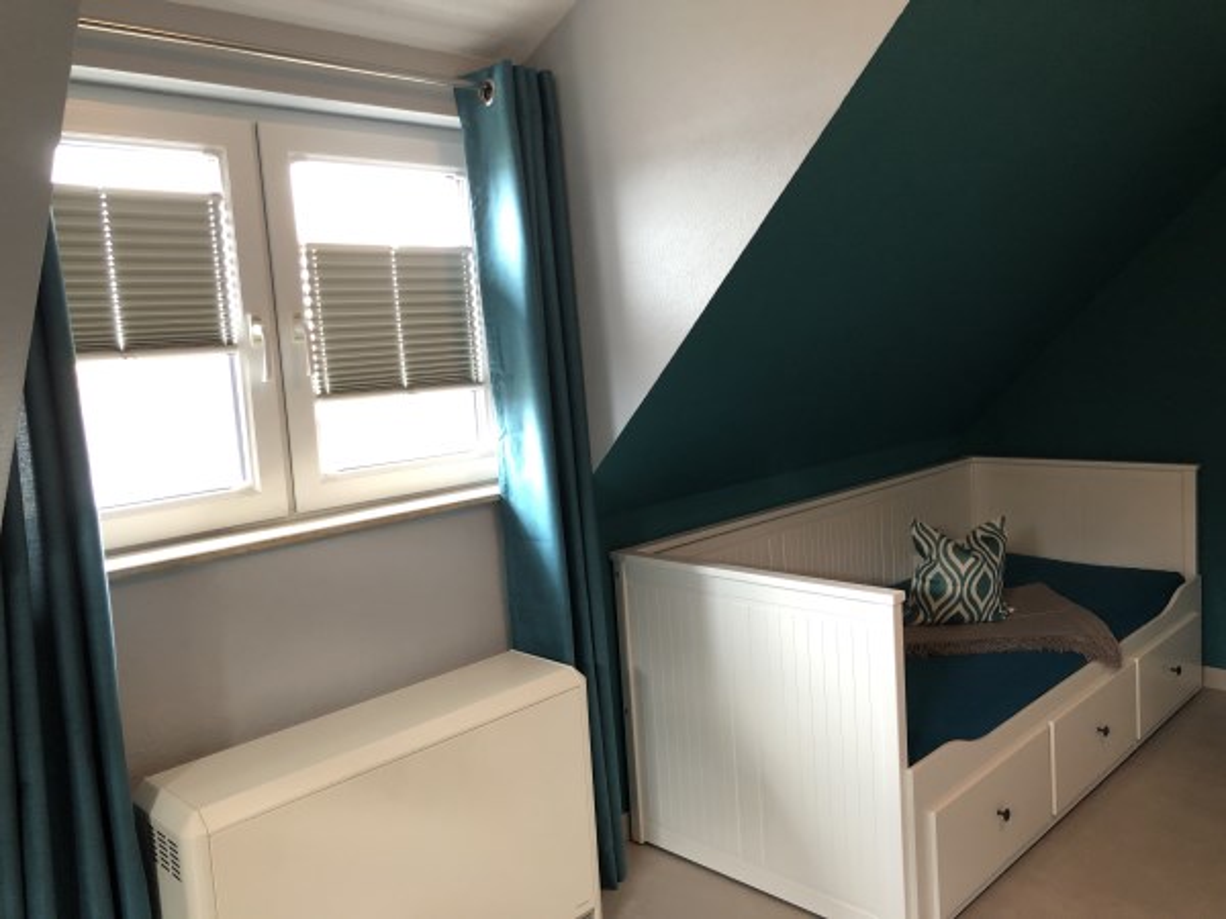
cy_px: 460
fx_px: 992
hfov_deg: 63.4
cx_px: 613
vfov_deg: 49.7
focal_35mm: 28
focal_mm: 4
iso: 80
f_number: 1.8
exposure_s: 1/17
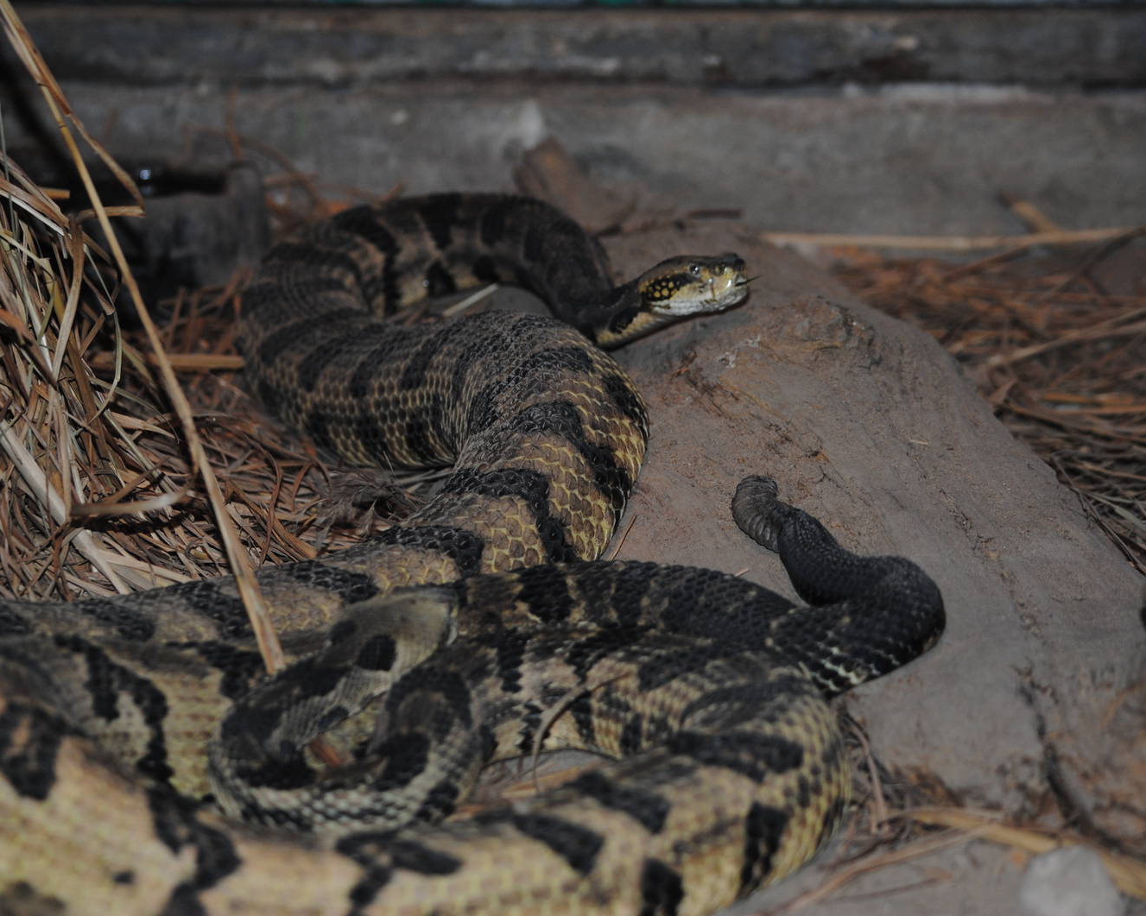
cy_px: 460
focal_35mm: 119
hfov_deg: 16.2
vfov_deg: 13.0
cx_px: 526
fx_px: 4035
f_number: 4.5
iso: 200
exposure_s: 1/60
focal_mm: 70
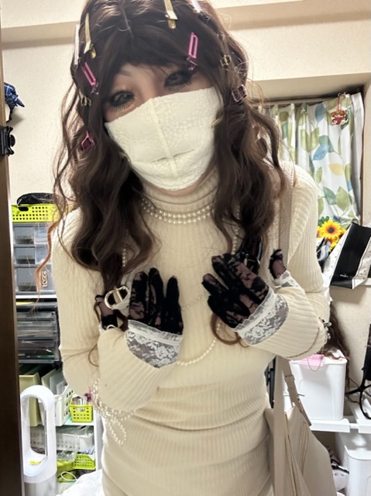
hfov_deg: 46.7
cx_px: 186
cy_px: 248
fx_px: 429
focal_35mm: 30
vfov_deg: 60.0
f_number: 1.9
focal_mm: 2.69
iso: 320
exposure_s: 1/60
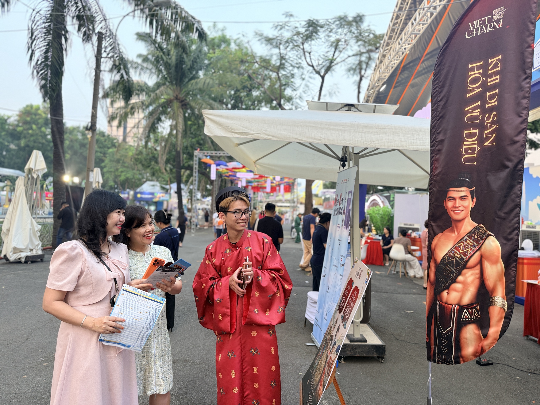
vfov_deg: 56.8
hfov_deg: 71.6
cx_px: 270
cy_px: 202
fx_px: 374
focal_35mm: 24
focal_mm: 6.76
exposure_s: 1/100
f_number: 1.78
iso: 125
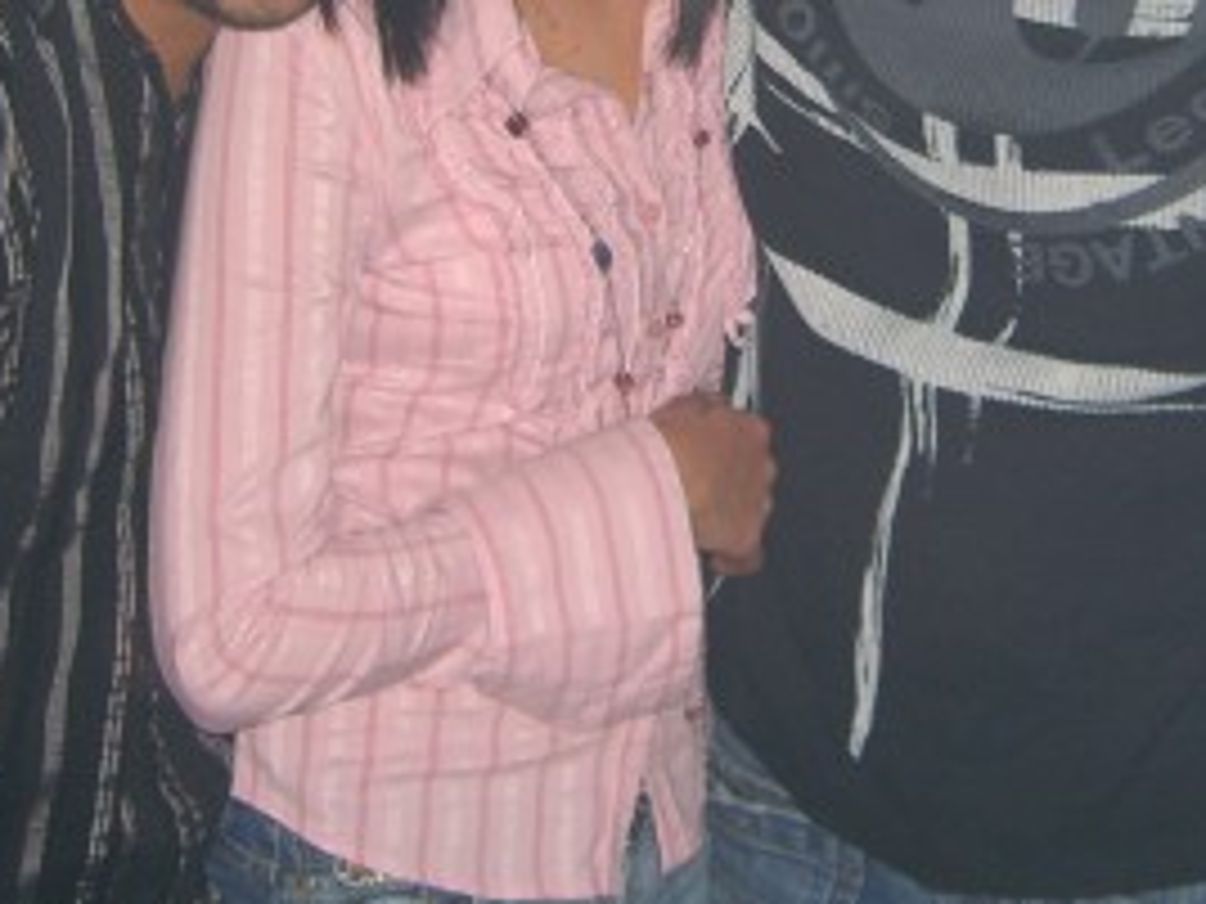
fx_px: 2961
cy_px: 76
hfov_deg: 22.9
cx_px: 778
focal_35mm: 85
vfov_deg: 17.1
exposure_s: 1/60
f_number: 2.8
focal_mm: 7.9
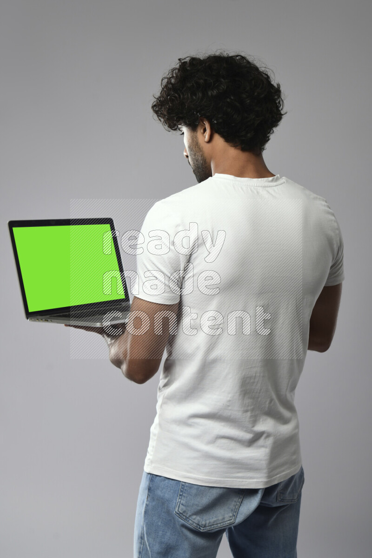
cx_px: 186
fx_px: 806
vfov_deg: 38.2
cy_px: 279
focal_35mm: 52
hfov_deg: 26.0
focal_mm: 52
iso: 400
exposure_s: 1/160
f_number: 6.3
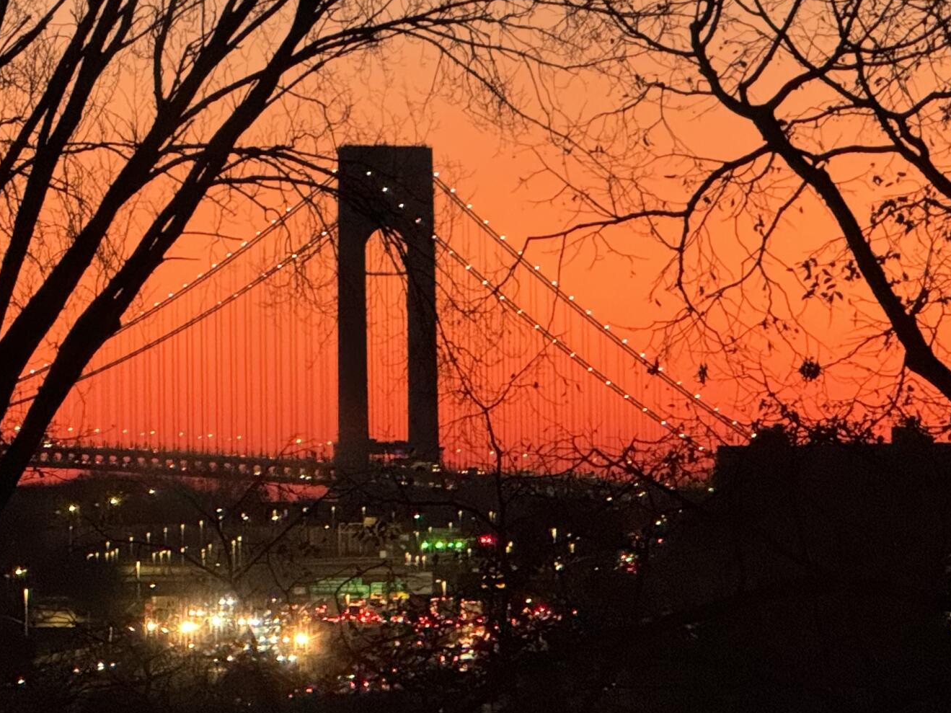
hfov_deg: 7.2
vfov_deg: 5.4
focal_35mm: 273
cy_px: 86
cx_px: -1
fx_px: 7499
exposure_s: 1/40
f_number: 2.8
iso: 1250
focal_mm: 15.66
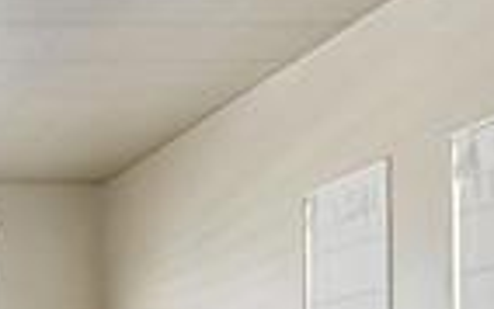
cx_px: -244
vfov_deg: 14.1
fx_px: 1186
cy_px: 437
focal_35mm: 88
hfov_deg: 20.3
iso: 400
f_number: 8
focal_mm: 12
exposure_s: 1/25
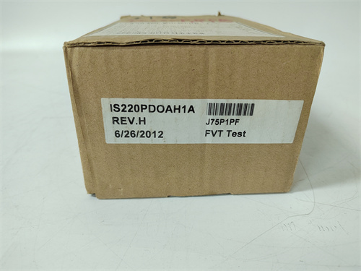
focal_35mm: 23
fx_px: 240
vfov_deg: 58.9
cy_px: 136
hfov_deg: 73.9
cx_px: 180
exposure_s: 1/50
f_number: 1.9
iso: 1419
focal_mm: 5.52
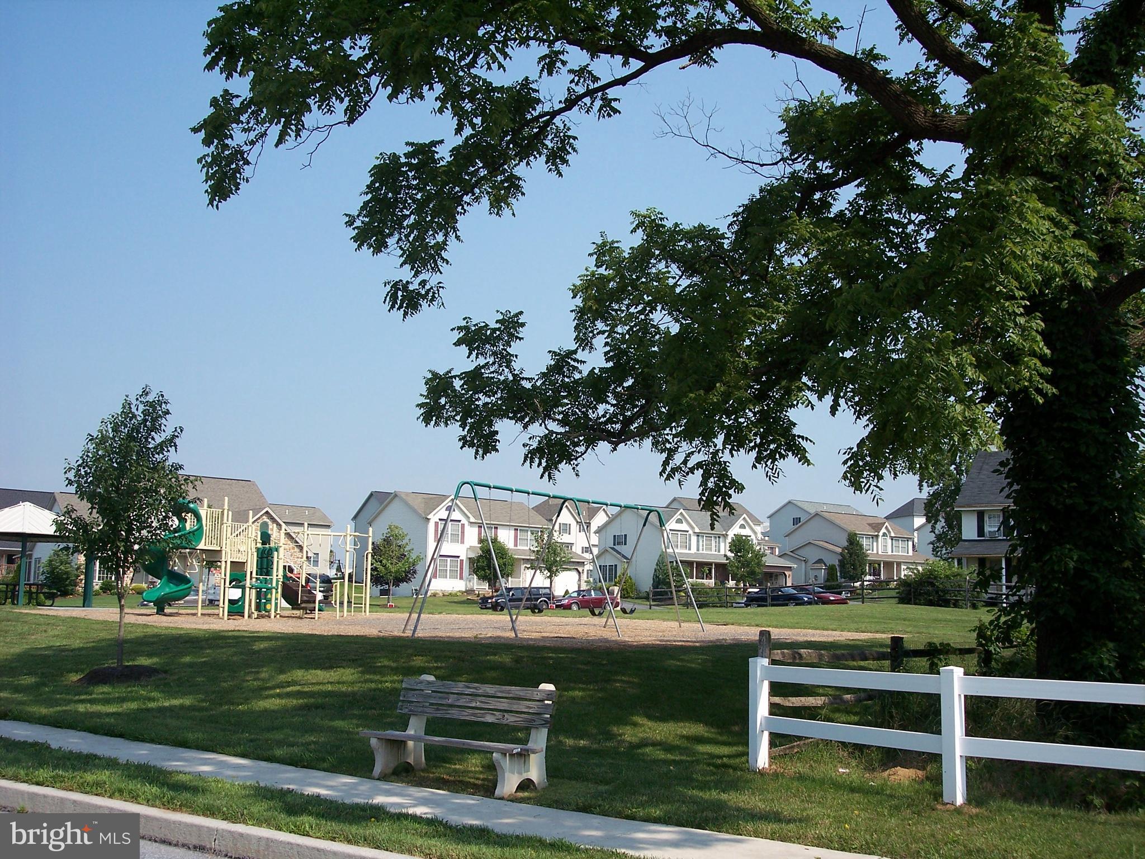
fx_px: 1290
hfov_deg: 47.9
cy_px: 430
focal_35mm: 39
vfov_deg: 36.8
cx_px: 572
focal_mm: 8
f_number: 4
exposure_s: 1/750
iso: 100
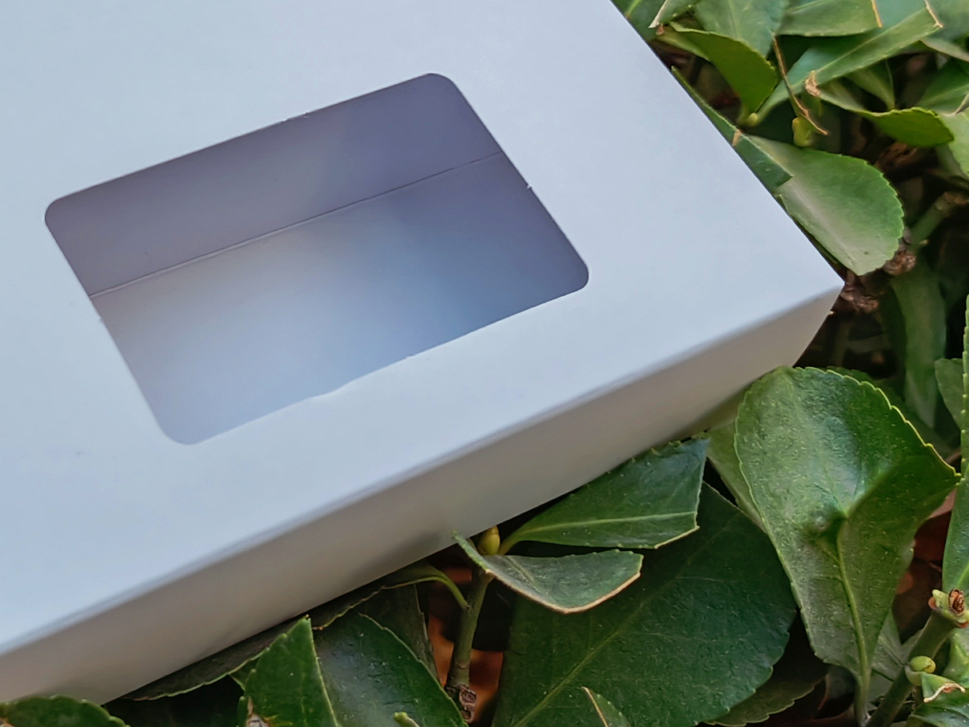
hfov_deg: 32.5
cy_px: 121
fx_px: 1568
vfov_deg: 25.5
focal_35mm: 56
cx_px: 84
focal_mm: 5.52
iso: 100
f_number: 1.9
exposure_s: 1/165
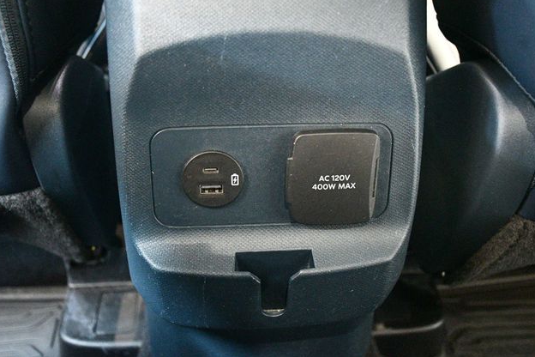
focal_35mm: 40
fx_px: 594
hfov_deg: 48.5
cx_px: 266
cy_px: 178
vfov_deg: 33.4
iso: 12800
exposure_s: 1/15
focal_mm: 26
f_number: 3.8
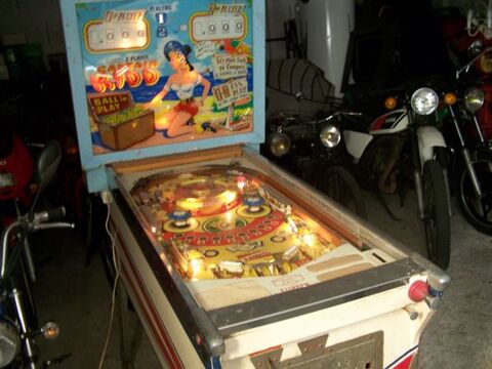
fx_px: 540
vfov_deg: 37.7
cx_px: 246
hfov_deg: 49.0
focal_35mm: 38
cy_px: 184
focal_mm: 6.3
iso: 160
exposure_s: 1/8
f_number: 2.8
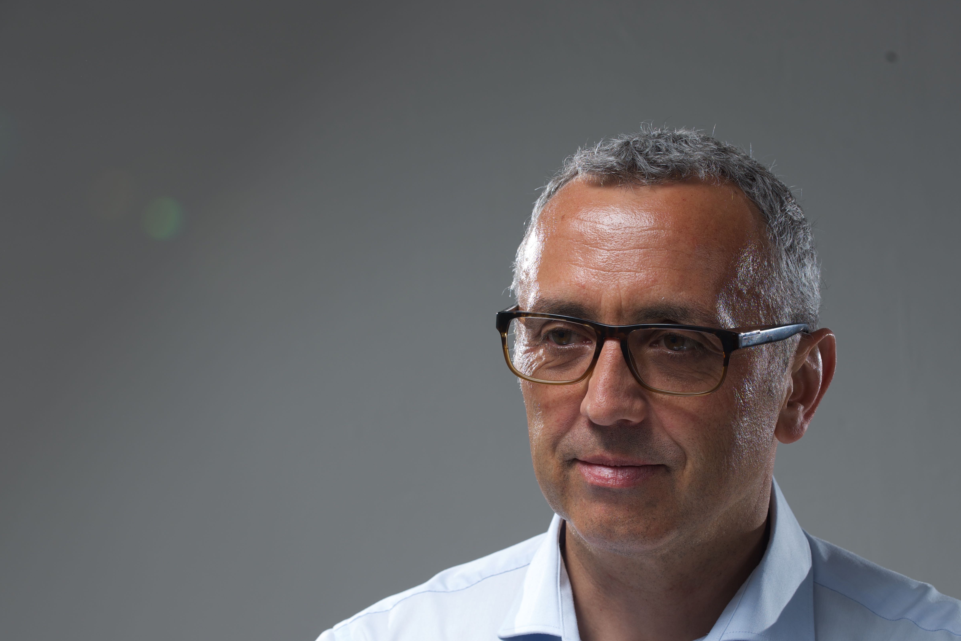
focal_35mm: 112
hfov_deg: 18.2
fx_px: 2991
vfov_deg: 12.2
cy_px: 368
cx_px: 562
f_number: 9
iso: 63
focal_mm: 90
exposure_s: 1/160
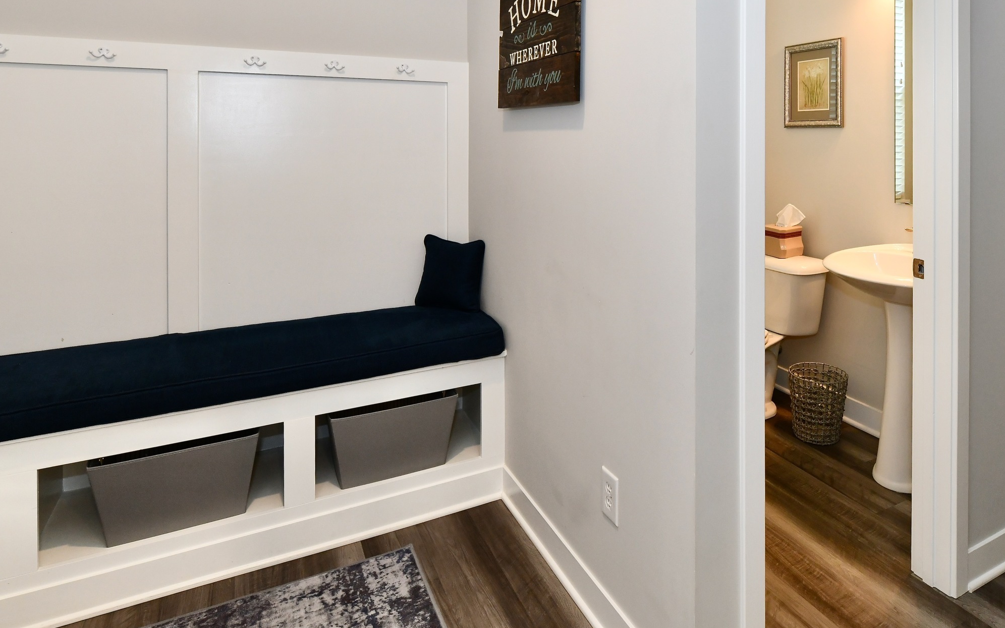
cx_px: 621
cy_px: 152
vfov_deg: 52.5
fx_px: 603
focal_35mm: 22
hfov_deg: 78.4
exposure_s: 1/60
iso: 640
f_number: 6.3
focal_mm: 14
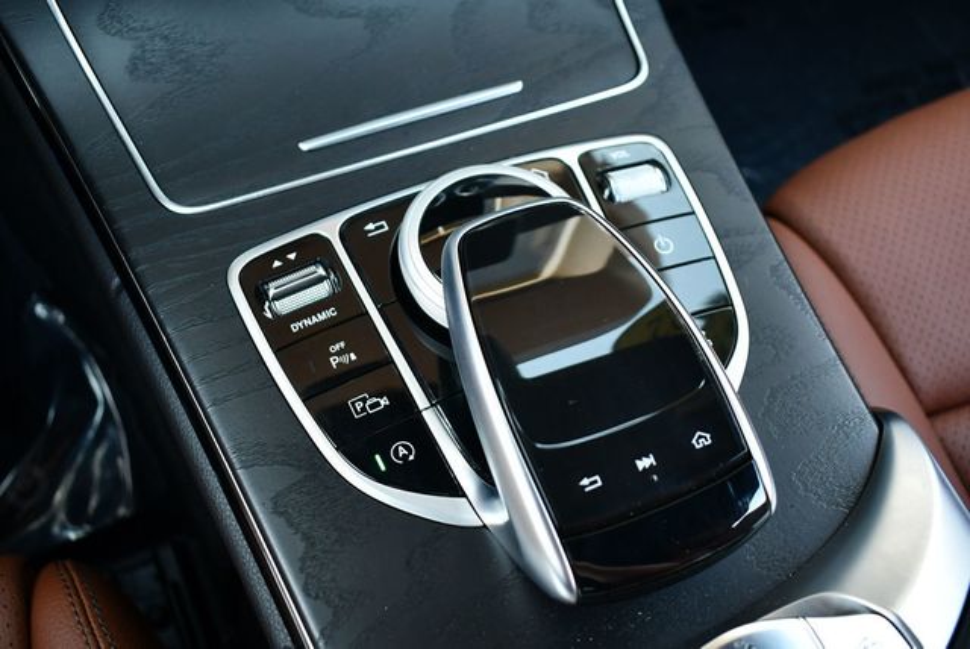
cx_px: 485
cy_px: 324
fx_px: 971
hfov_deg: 53.1
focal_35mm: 36
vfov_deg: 36.9
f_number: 3.5
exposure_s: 1/125
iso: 800
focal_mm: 18
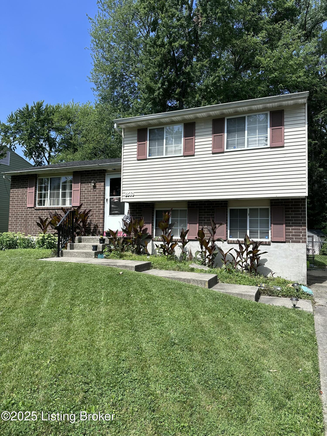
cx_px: 164
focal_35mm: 24
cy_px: 218
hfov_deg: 56.8
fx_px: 302
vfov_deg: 71.6
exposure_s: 1/4348
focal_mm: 6.86
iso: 80
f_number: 1.78
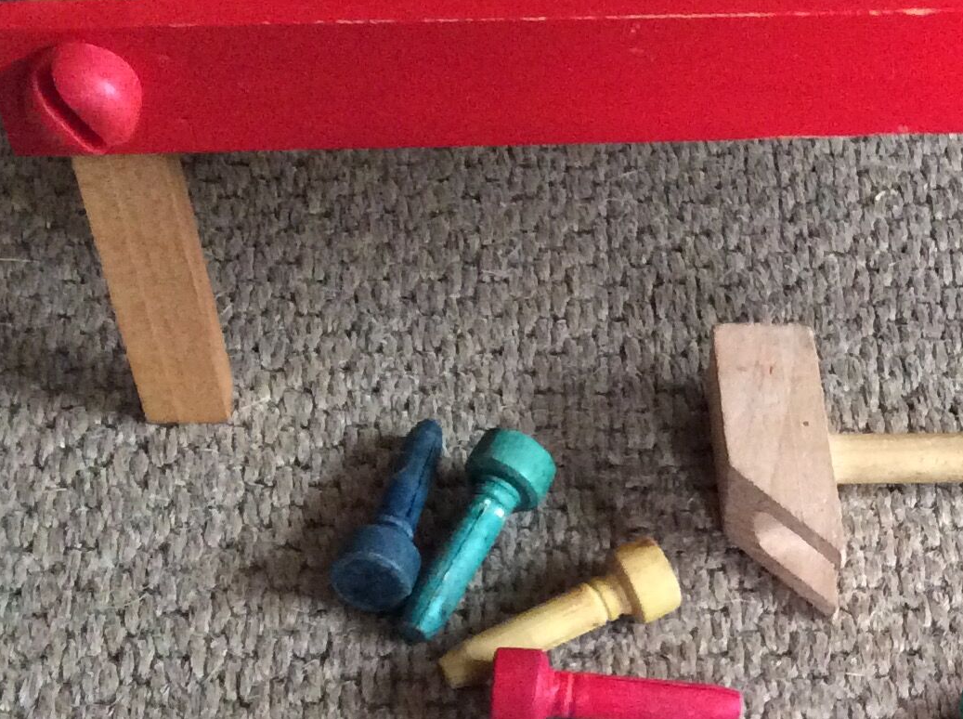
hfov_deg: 23.8
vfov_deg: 17.9
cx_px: 873
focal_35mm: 80
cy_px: 717
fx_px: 2222
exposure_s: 1/25
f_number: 2.4
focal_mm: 3.3
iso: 250
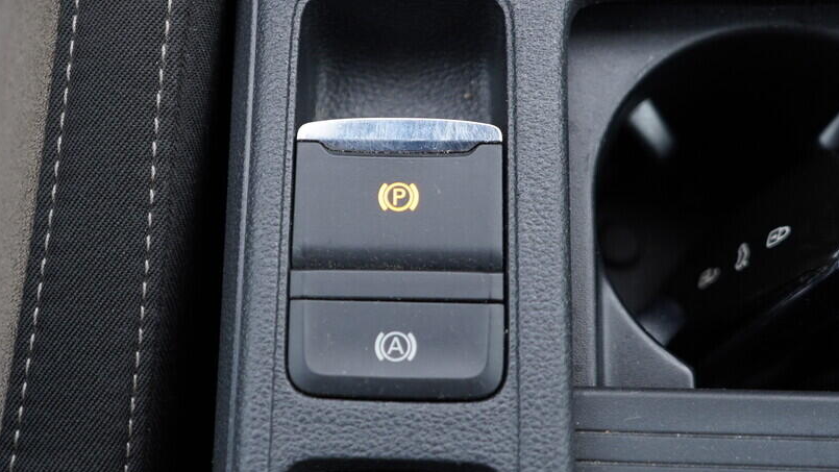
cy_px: 189
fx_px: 1068
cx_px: 377
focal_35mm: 48
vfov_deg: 24.9
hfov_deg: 42.8
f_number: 2.8
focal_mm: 24
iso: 250
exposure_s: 1/40
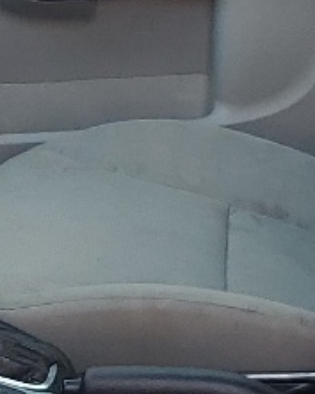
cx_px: 91
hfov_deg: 8.4
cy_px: 367
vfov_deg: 10.4
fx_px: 2143
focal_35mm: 184
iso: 50
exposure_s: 1/154
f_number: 1.5
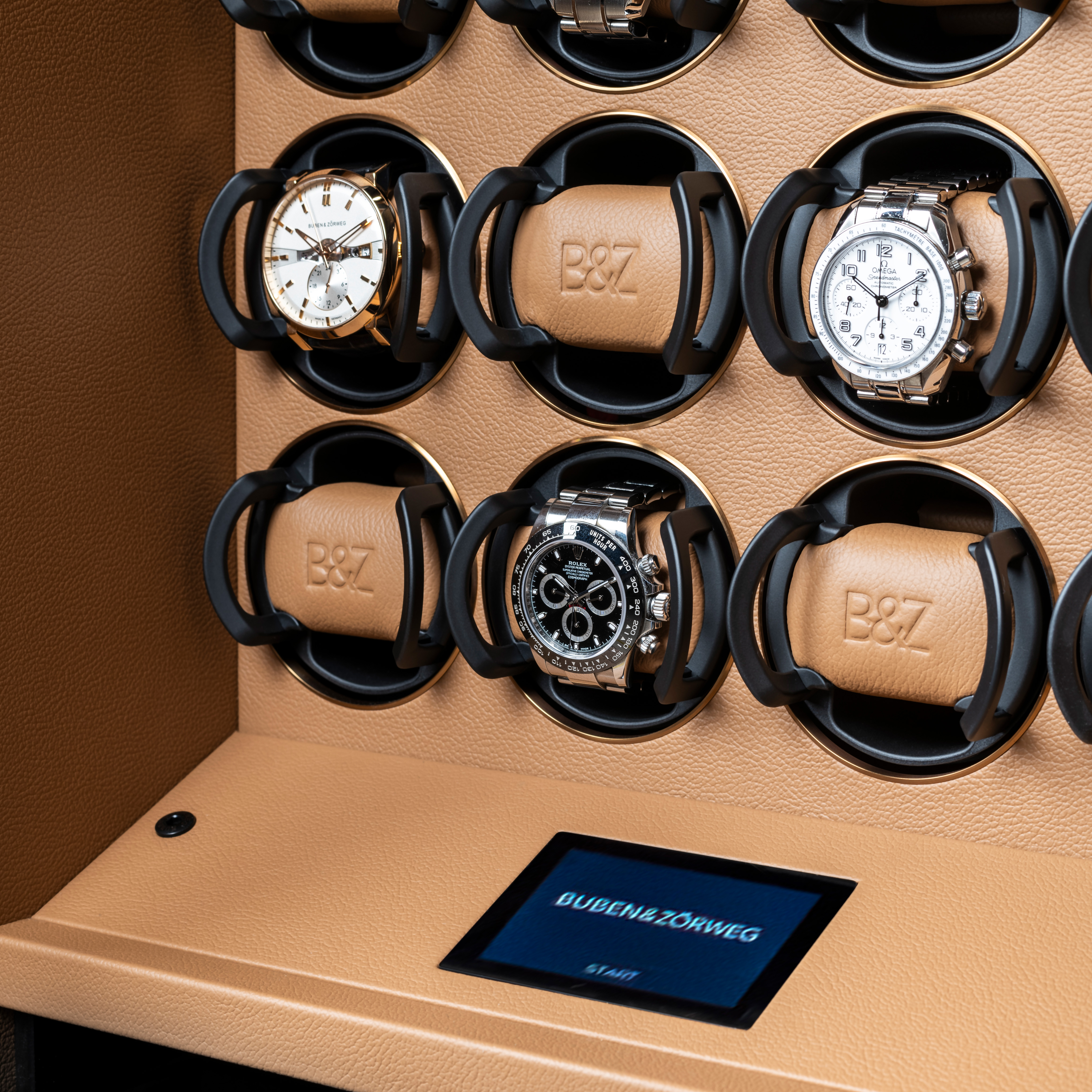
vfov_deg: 26.7
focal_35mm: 64
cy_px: 735
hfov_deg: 26.9
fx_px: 2284
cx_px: 544
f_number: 10
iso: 100
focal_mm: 50
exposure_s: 1/200
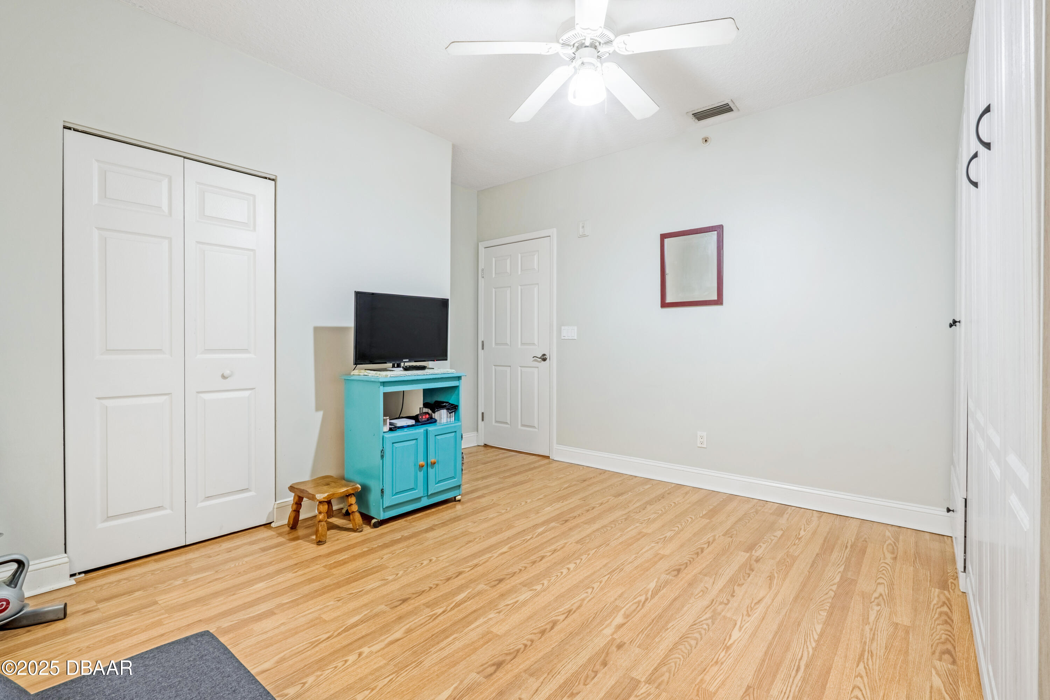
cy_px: 350
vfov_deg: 72.1
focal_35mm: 16
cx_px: 525
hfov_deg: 95.0
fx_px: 481
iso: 250
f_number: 9
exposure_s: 1/20
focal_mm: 11
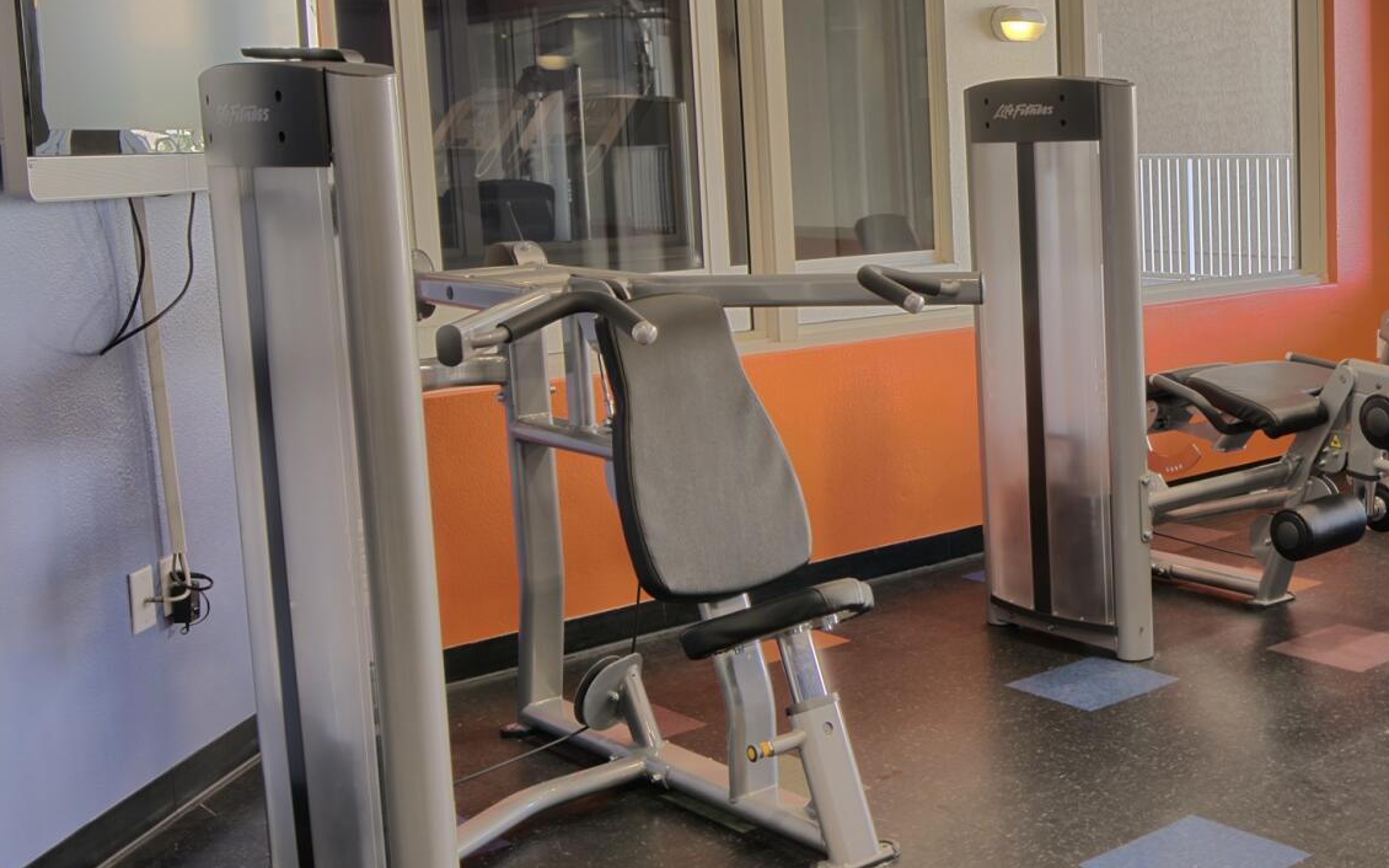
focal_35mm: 46
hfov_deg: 40.2
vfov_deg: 27.9
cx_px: 1251
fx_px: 1741
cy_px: 359
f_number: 11
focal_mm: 17
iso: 200
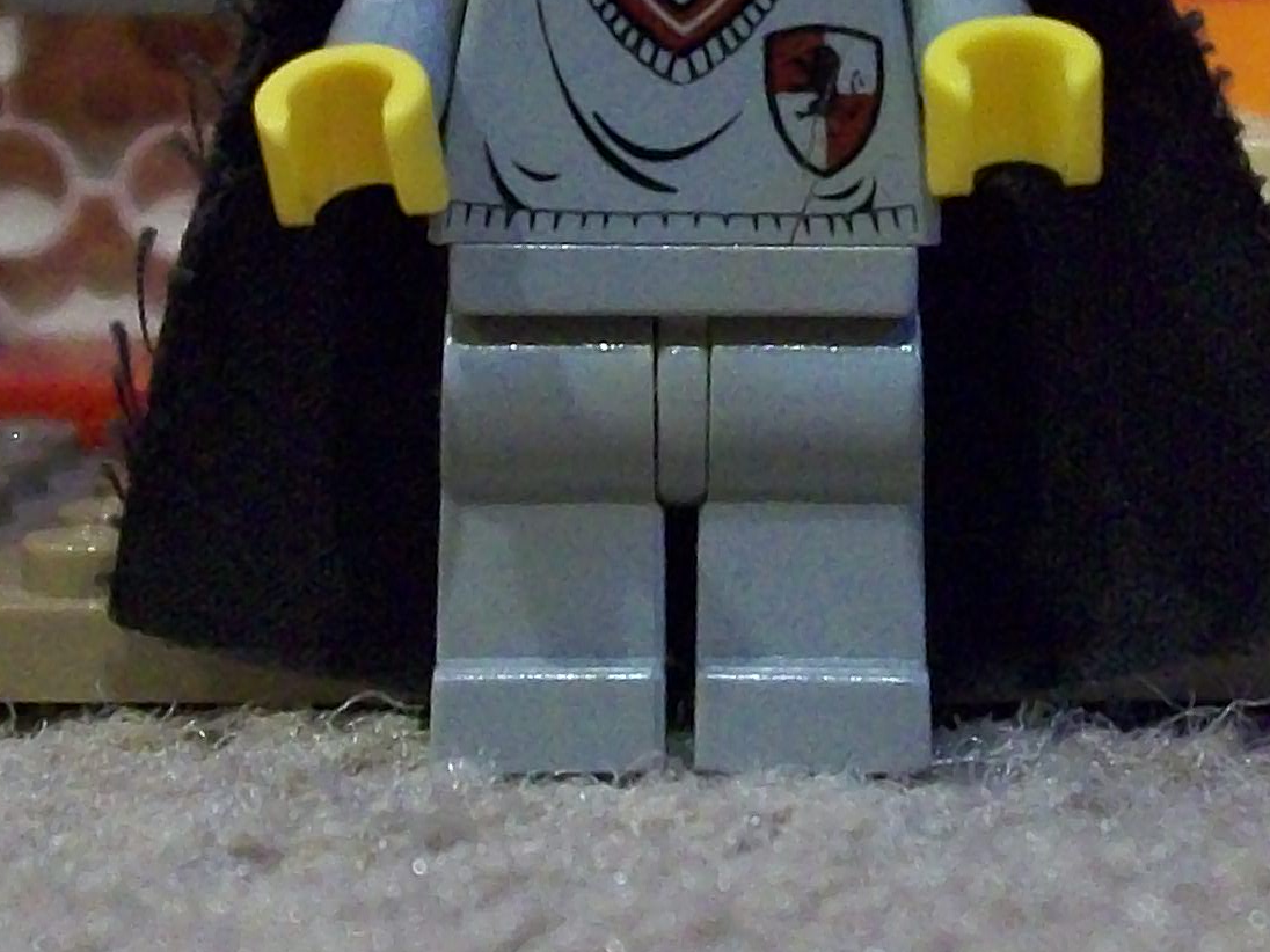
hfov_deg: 17.3
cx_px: 724
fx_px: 4182
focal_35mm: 114
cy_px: 259
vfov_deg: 13.0
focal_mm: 6
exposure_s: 1/8
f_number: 2.7
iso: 200
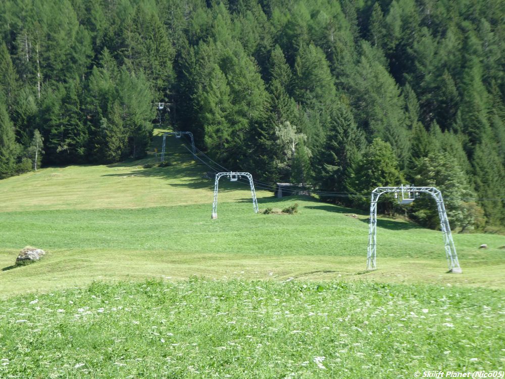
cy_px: 190
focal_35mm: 91
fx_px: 1328
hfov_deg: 21.5
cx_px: 252
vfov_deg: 16.2
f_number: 4.8
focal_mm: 15
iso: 80
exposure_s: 1/125
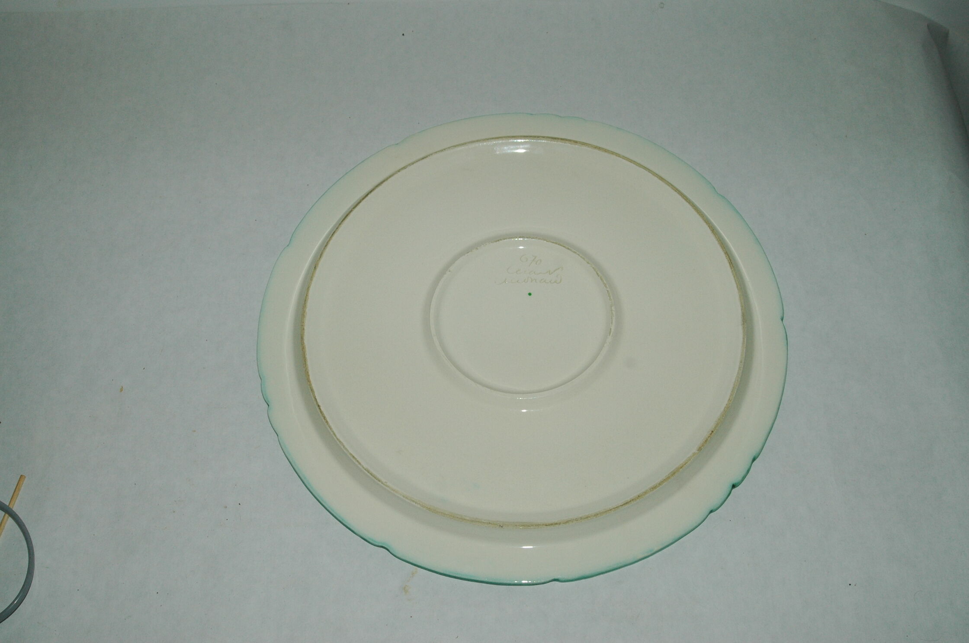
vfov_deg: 28.9
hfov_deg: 42.4
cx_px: 484
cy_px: 322
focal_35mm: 46
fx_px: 1250
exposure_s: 1/125
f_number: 7.1
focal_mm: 31
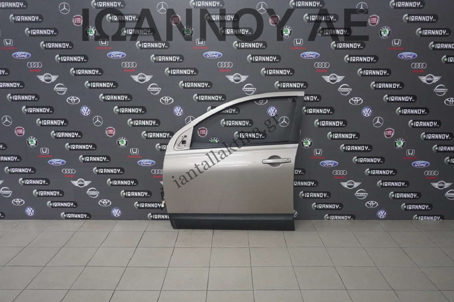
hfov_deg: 59.5
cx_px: 227
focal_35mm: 32
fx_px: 397
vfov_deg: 41.7
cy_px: 151
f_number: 4
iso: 4000
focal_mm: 21
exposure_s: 1/160
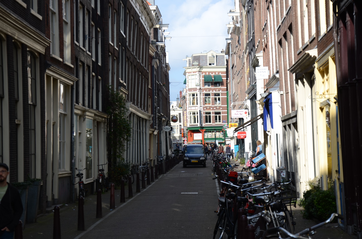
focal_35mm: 78
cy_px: 120
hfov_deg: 26.0
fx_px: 783
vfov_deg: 17.4
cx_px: 181
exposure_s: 1/250
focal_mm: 52
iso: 100
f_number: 6.3
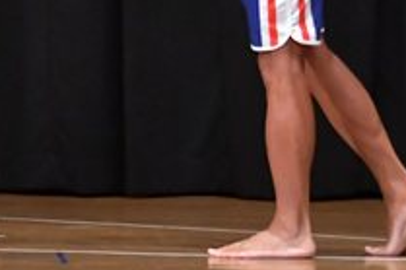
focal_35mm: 680
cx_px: -219
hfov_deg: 3.0
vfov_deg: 2.0
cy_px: -93
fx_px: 7663
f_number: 5.6
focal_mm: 122
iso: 6400
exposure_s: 1/400
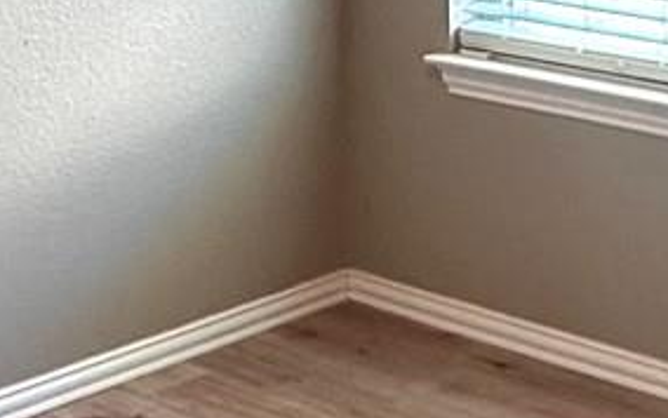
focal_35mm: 107
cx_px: 430
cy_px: -237
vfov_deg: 11.7
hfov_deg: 19.4
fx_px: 1949
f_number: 2.2
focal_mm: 2.22
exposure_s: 1/120
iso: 160
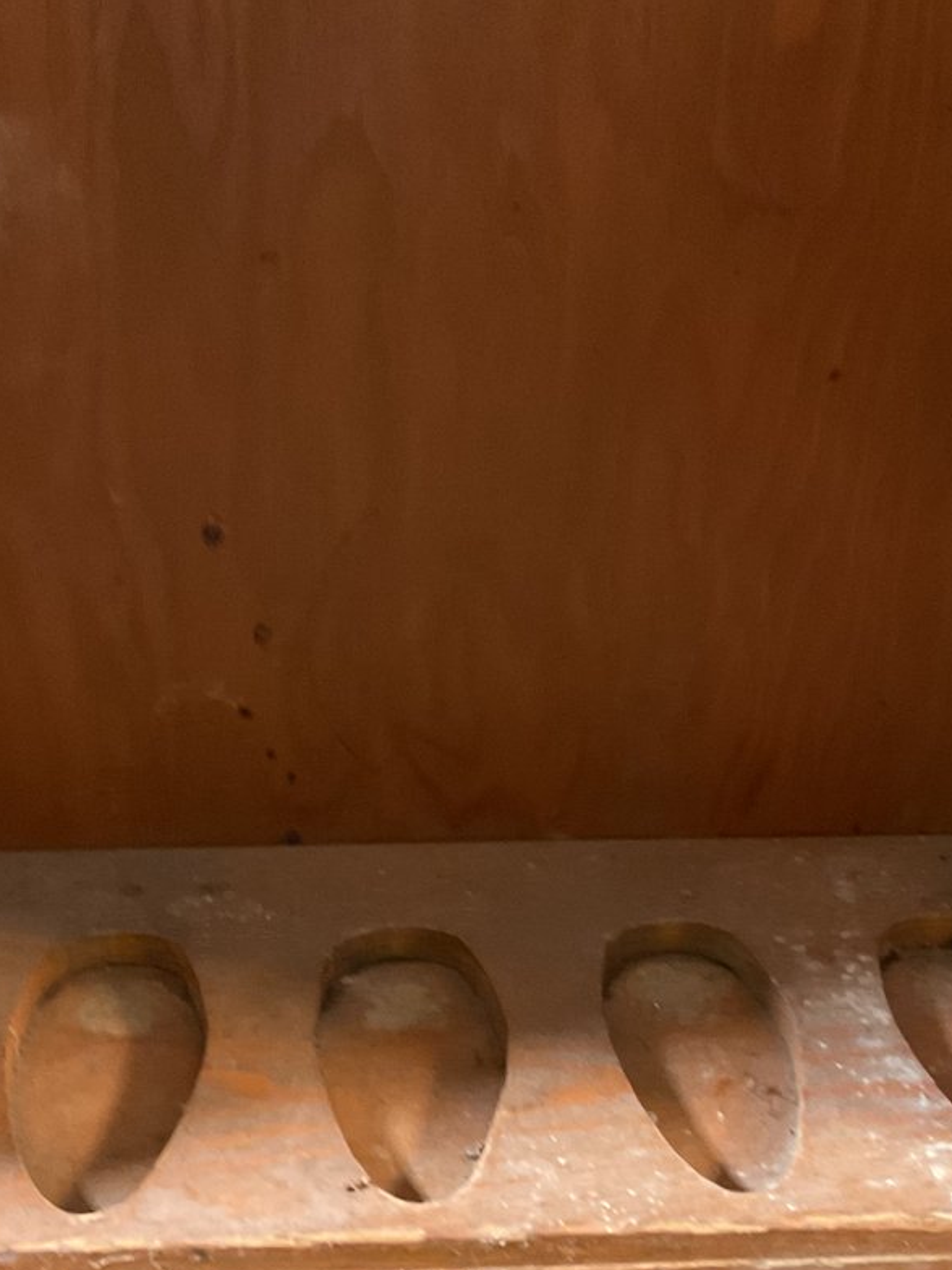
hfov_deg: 26.1
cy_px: 812
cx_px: 465
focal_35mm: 56
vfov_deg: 34.1
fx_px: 2053
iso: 320
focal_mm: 3
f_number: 1.8
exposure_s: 1/30
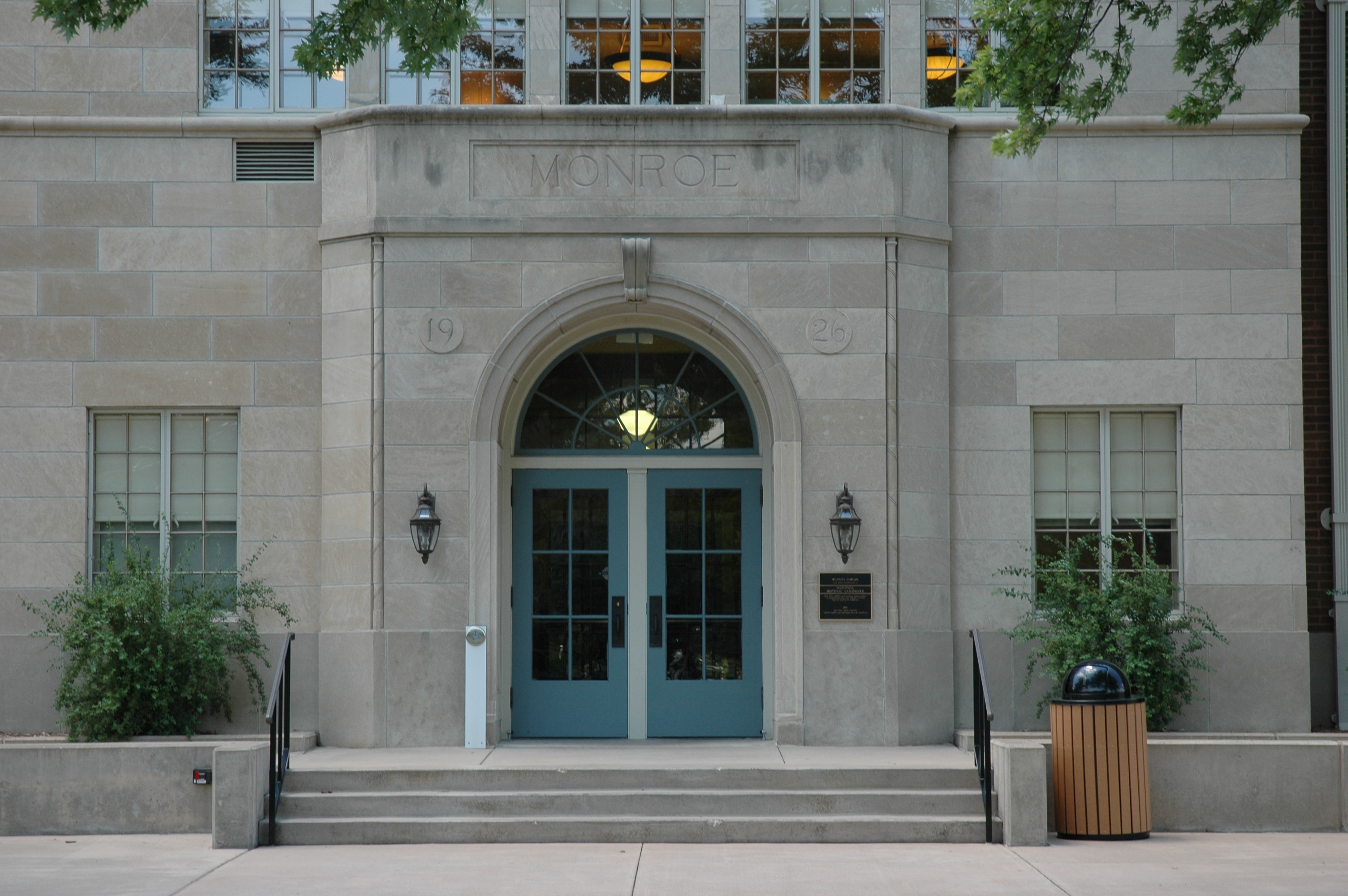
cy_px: 448
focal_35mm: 82
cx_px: 674
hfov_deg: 24.6
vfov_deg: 16.5
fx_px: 3086
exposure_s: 1/125
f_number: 5.6
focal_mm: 55
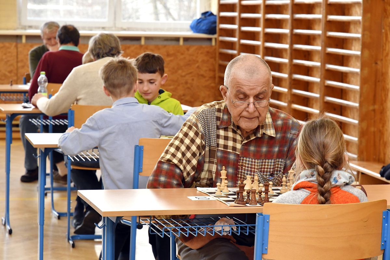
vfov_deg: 11.4
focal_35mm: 120
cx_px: 195
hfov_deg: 17.1
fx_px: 1300
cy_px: 130
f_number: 6.3
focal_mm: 80
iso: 2000
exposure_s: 1/160
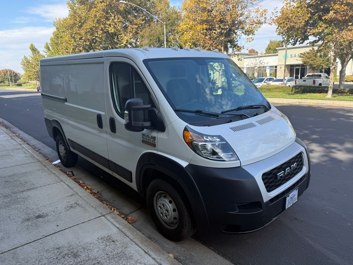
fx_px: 245
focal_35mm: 24
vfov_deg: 56.8
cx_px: 176
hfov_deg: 71.6
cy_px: 132
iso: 100
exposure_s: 1/1385
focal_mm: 6.76
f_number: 1.78
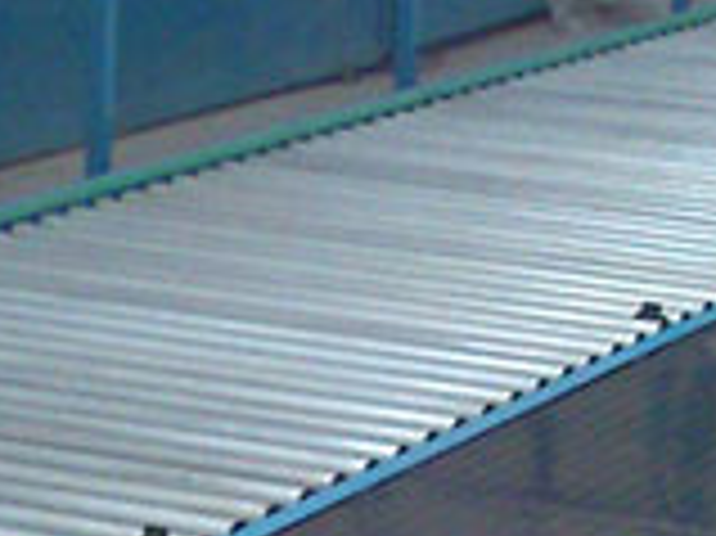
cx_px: -38
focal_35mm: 162
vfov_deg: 9.1
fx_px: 3348
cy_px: 232
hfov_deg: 12.0
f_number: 2.2
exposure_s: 1/126
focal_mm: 4.15
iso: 32
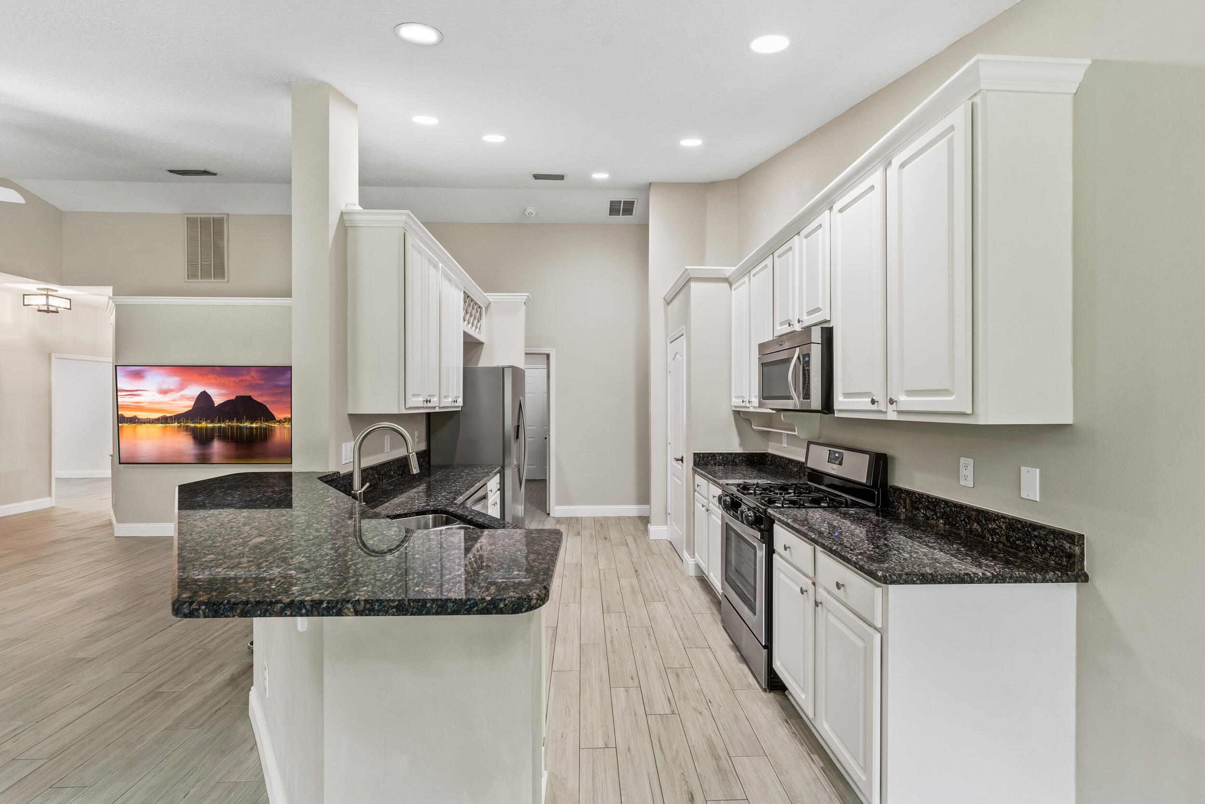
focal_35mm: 14
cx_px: 602
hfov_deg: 104.3
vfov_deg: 81.2
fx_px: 469
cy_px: 402
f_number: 9
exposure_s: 1
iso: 250
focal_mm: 14
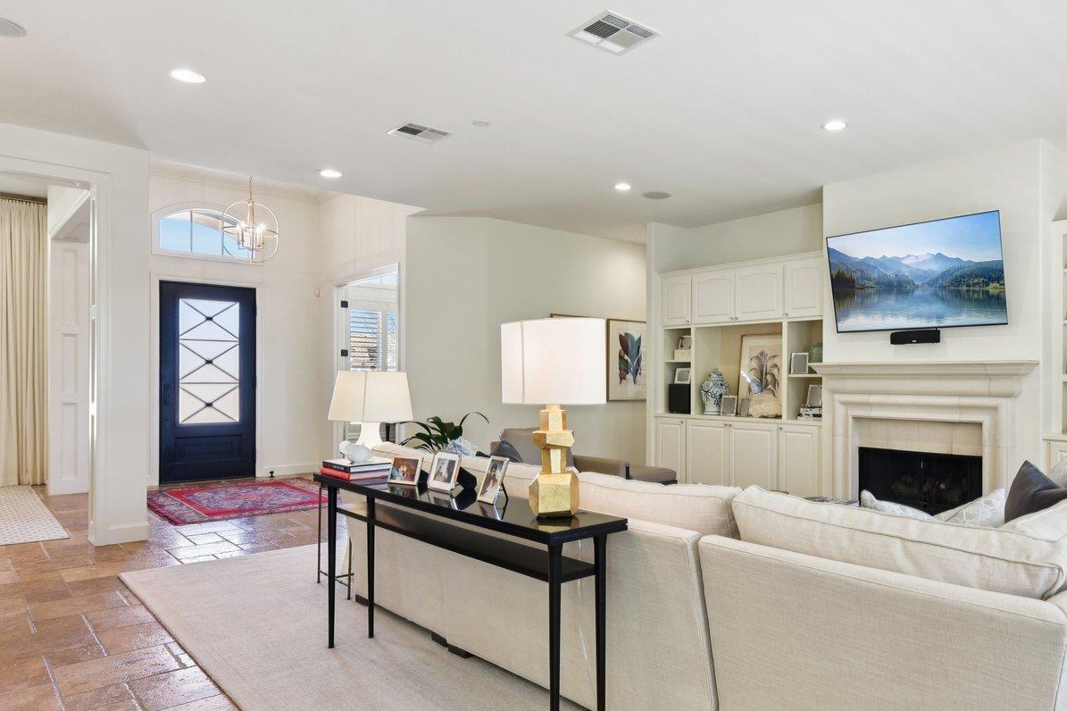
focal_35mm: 24
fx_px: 711
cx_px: 662
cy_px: 393
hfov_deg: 72.6
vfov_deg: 53.0
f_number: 8
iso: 200
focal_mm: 14
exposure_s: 1/15
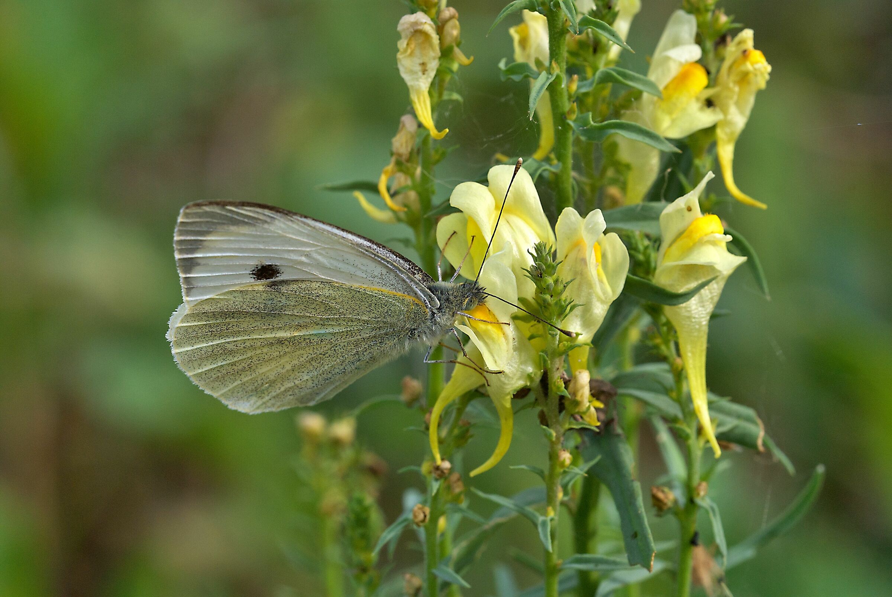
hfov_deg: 9.1
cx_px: 446
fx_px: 5582
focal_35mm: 225
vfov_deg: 6.1
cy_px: 298
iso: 200
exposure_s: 1/320
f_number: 11
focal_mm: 150
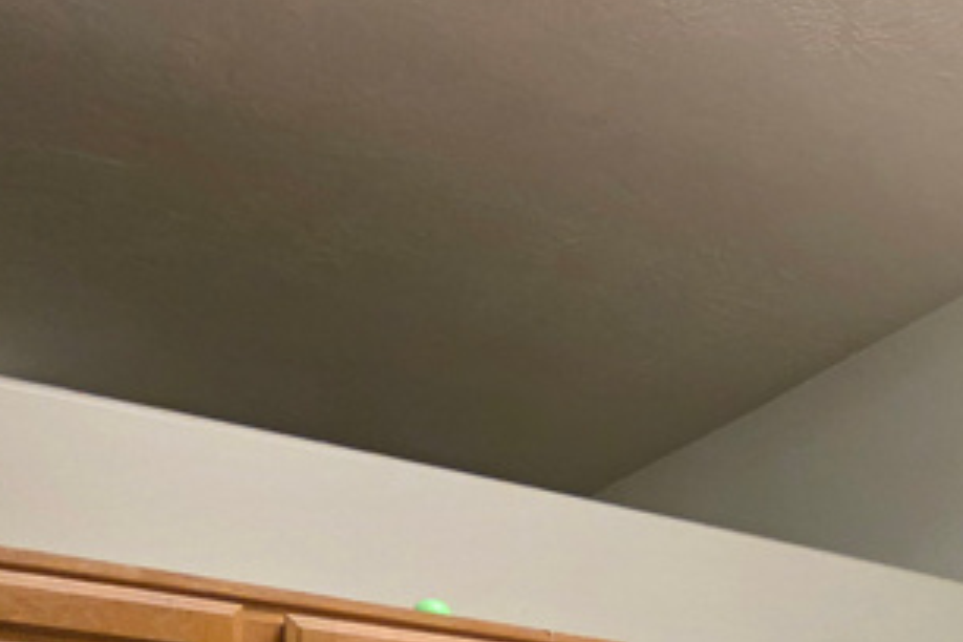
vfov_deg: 15.3
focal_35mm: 80
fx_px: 2140
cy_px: 1064
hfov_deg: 20.3
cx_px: 1589
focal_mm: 6.3
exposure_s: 1/120
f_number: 1.7
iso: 320
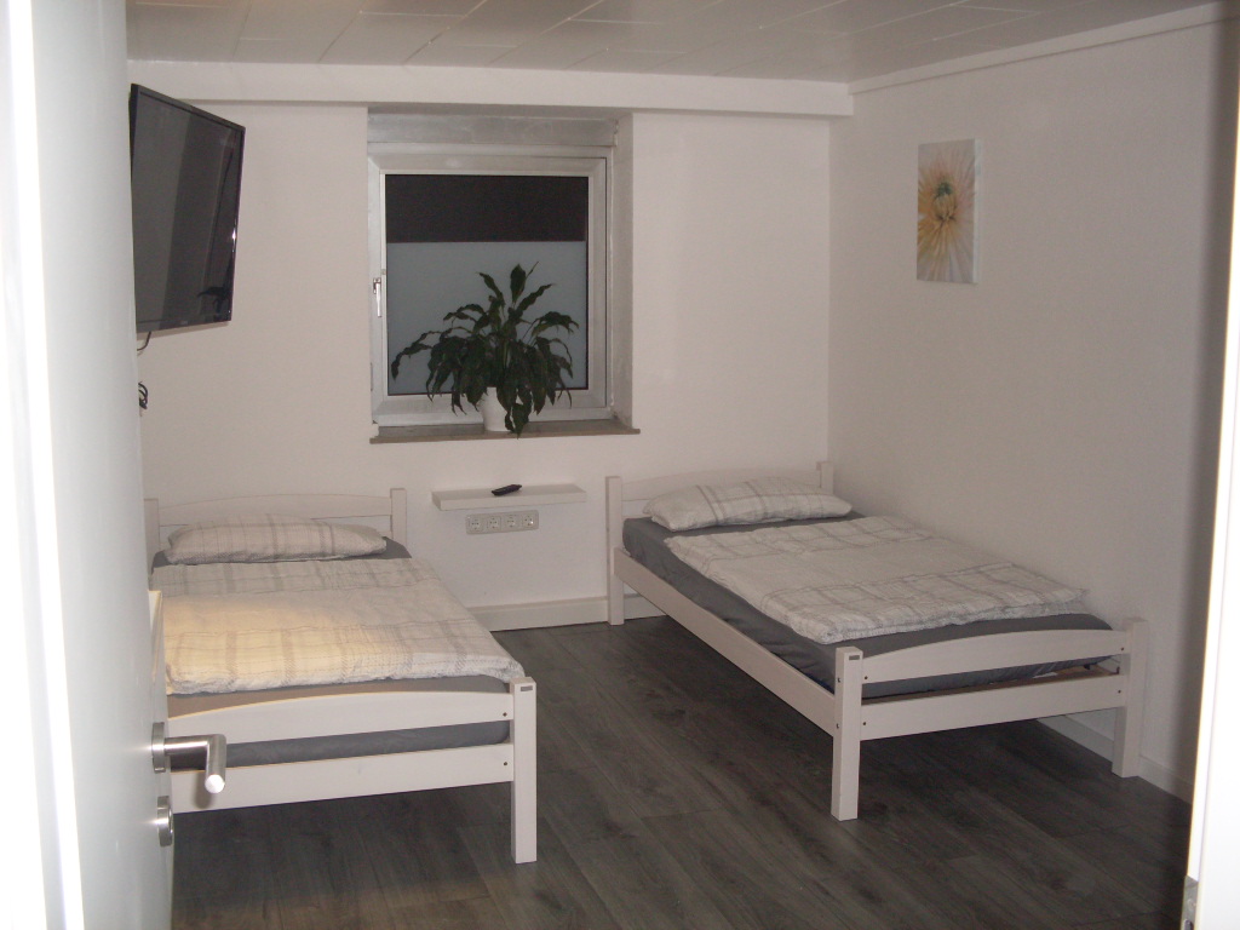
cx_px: 620
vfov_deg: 37.7
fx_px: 1361
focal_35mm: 38
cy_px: 465
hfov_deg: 49.0
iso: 100
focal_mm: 6.3
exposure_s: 1/45
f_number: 2.8
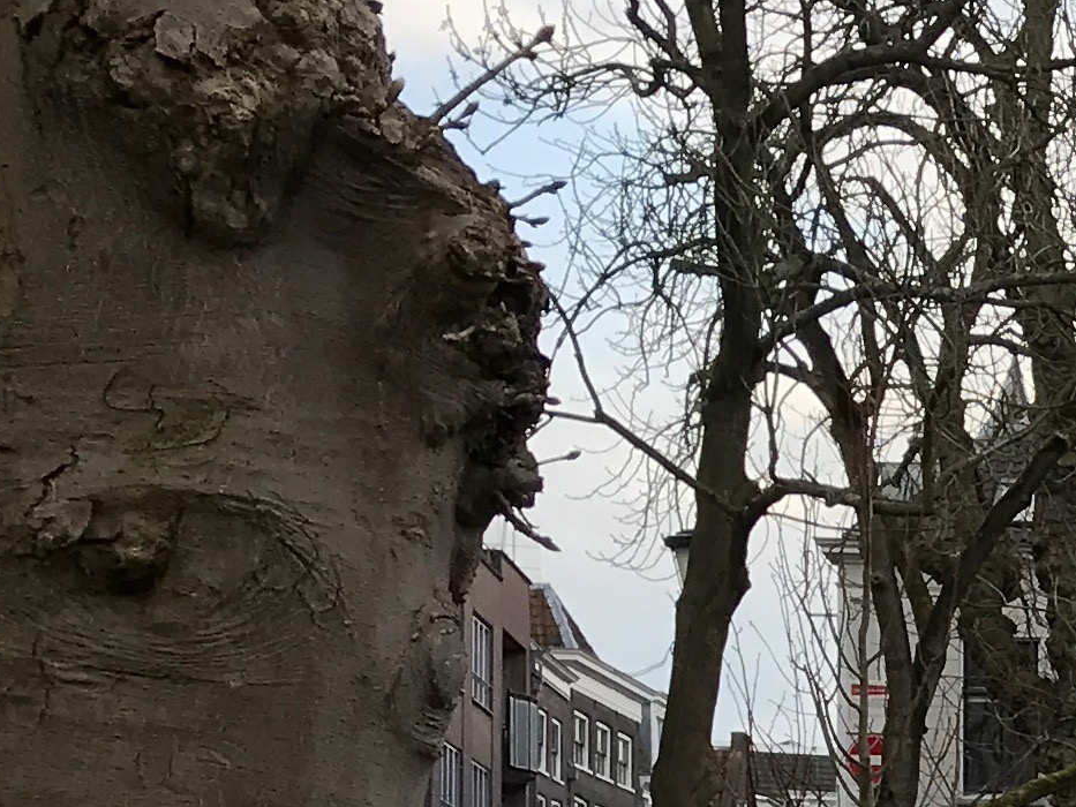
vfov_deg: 11.8
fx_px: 3762
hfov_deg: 13.5
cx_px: 2256
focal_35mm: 121
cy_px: 1149
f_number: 1.8
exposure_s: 1/451
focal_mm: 3.99
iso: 20
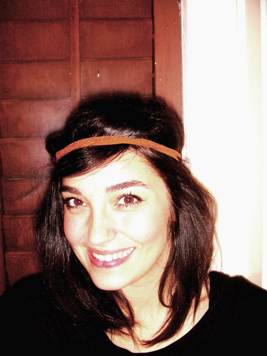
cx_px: 134
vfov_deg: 49.0
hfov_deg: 37.7
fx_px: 391
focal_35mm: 38
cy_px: 178
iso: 64
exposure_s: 1/60.2
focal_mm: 6.4
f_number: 3.5
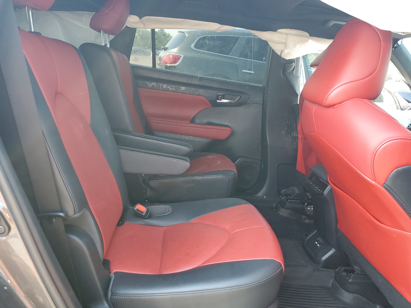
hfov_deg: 67.3
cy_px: 154
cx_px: 206
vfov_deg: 53.1
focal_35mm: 26
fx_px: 309
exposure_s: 1/120
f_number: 1.5
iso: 84
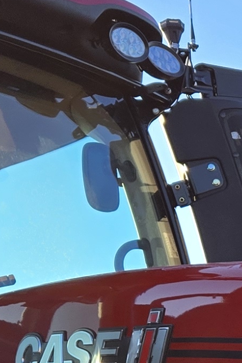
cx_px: 465
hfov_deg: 9.2
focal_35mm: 141
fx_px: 1423
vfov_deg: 14.2
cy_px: 413
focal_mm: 5.4
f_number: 1.8
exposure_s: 1/647
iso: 25
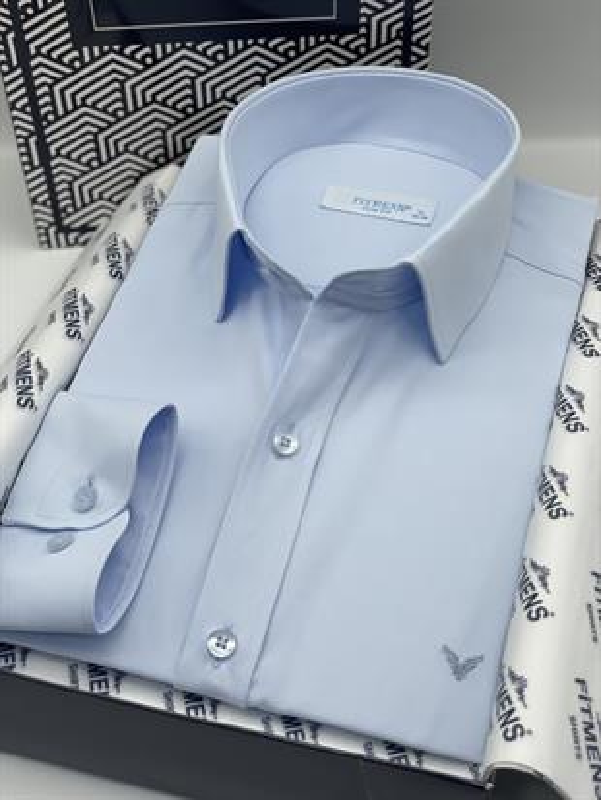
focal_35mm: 52
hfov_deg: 28.0
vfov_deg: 36.8
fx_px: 1203
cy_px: 400
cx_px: 300
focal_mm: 6
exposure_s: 1/227
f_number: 2
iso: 25
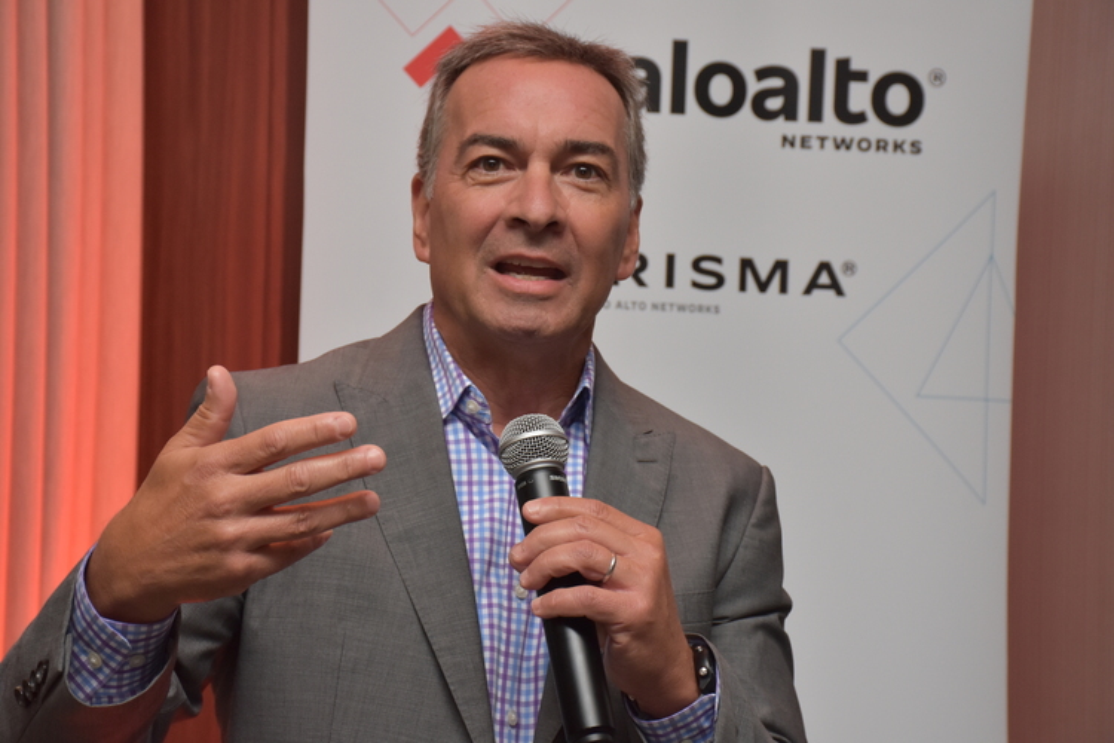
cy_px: 372
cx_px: 557
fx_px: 2878
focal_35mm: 93
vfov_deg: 14.7
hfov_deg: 21.9
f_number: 7.1
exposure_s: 1/60
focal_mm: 62
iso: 800
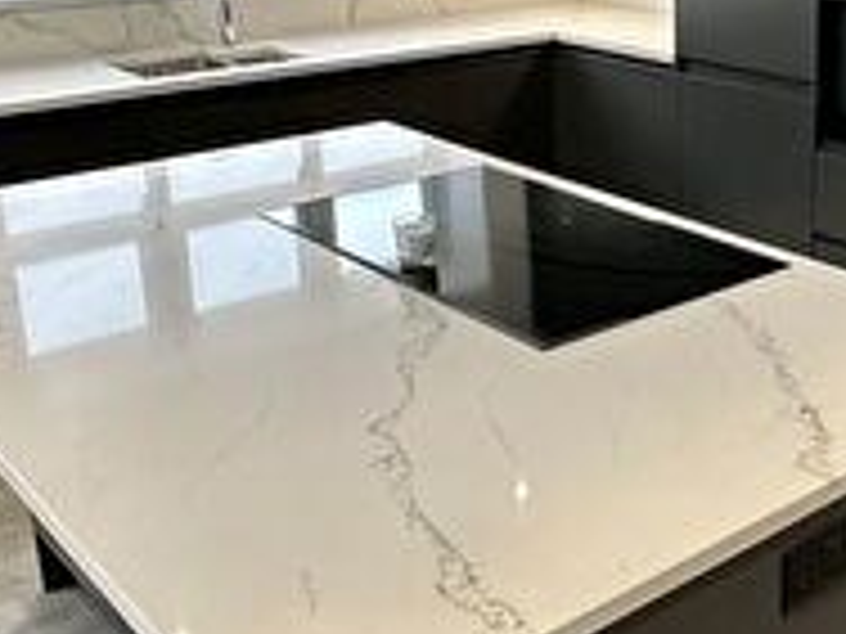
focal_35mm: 52
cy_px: 187
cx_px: 747
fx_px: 1271
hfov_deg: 34.9
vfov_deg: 27.8
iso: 200
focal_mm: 2.22
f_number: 2.2
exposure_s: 1/100
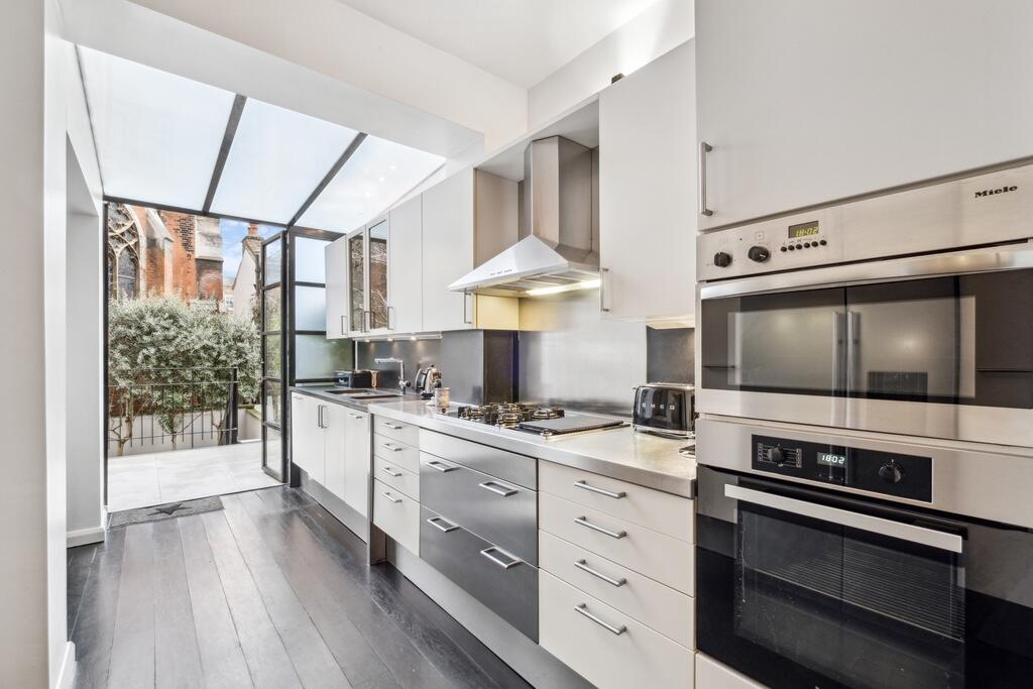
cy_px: 344
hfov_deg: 100.4
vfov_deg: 77.3
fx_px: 430
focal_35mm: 15
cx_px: 516
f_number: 8
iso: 640
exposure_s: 1/13
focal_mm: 10
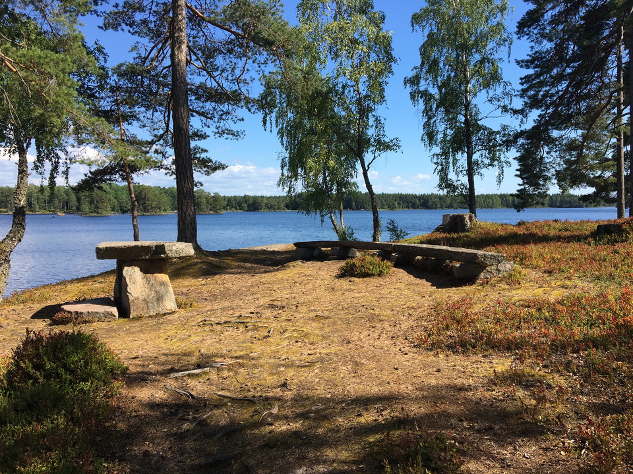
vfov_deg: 48.2
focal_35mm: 29
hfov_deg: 61.7
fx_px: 530
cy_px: 237
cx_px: 316
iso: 25
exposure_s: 1/1148
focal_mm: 4.15
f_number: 2.2
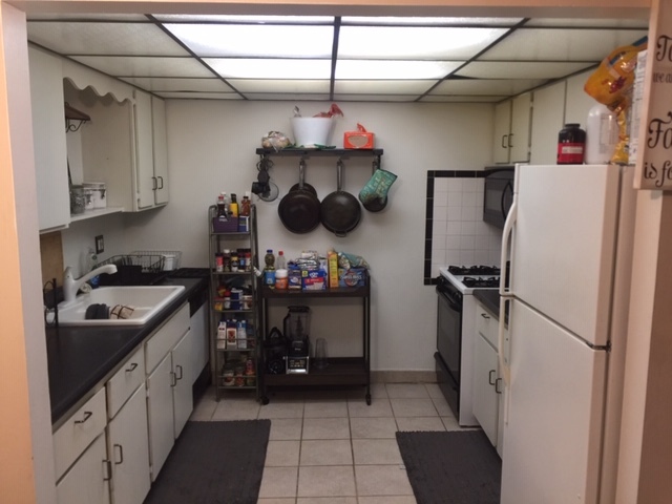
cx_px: 336
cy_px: 252
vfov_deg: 48.2
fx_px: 563
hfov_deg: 61.7
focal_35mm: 29
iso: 50
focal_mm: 4.15
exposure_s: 1/15
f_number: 2.2
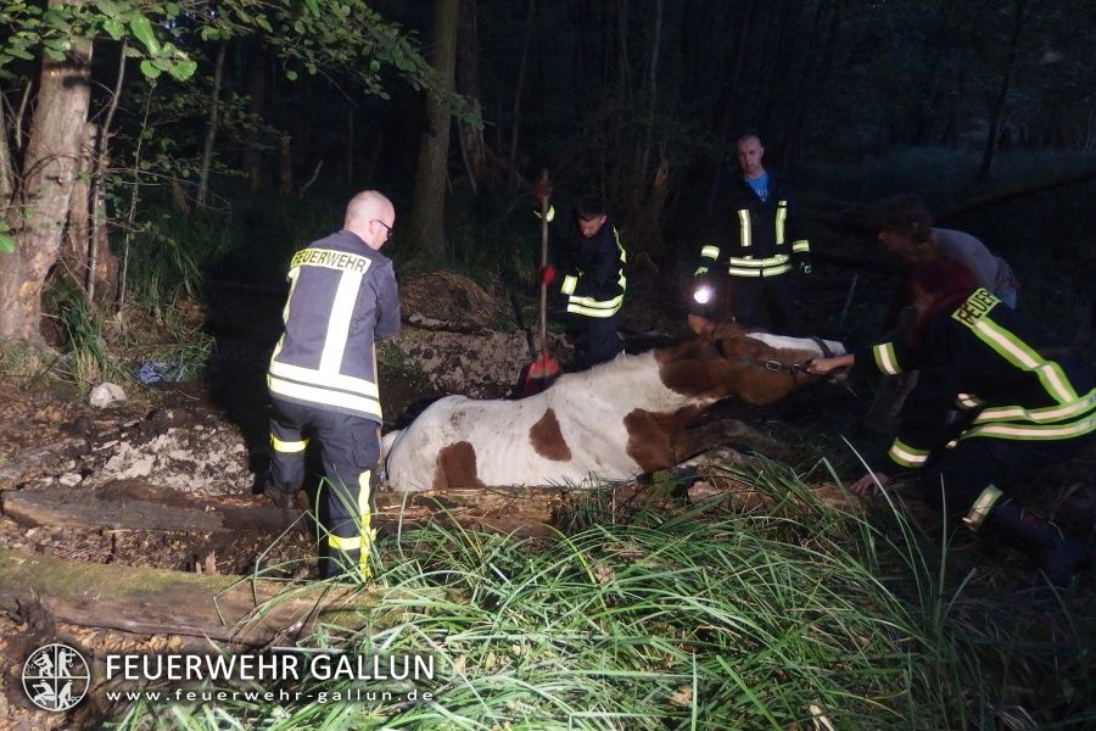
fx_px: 791
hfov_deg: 69.4
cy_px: 366
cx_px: 548
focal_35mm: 26
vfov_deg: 49.6
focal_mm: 4.7
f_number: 1.8
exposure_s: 1/30
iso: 500
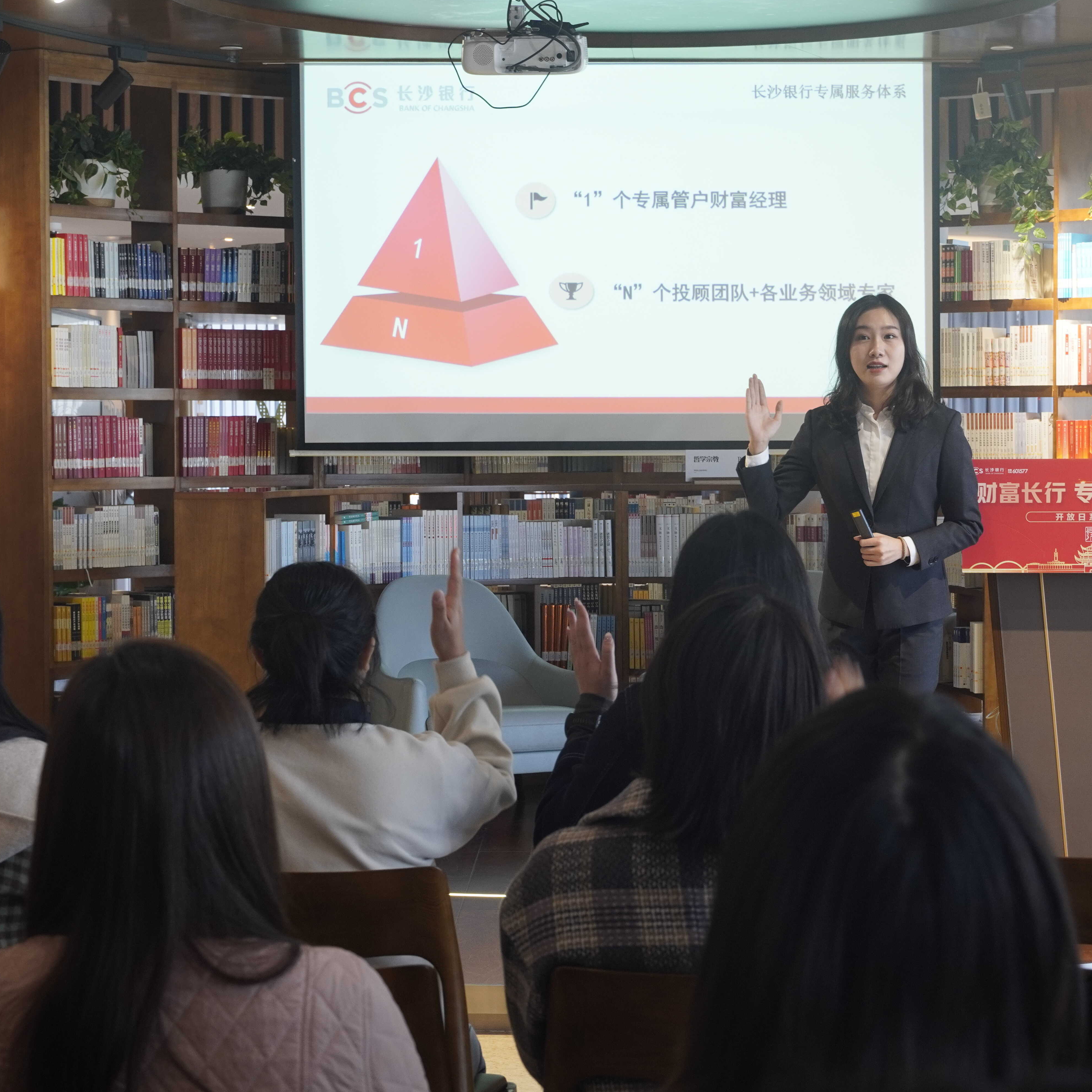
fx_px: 2949
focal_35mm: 83
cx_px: 701
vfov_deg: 21.0
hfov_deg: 20.9
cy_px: 548
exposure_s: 1/20
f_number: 6.7
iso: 500
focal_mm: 43
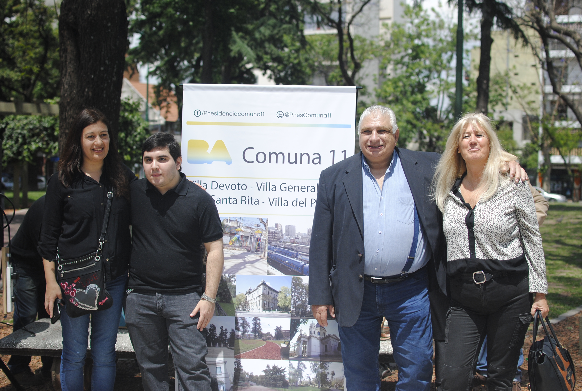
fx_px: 850
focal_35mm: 52
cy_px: 196
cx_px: 291
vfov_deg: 25.9
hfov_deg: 37.8
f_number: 2.8
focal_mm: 35
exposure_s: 1/4000
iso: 200
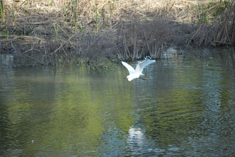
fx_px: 1958
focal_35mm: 300
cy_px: 78
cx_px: 118
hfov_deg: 6.9
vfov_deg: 4.6
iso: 1600
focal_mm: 300
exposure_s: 1/800
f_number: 7.1
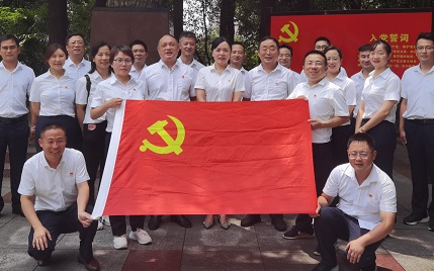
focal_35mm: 40
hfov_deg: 49.3
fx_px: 473
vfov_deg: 31.4
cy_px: 67
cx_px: 213
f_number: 1.9
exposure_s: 1/2268
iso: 50
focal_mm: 6.71
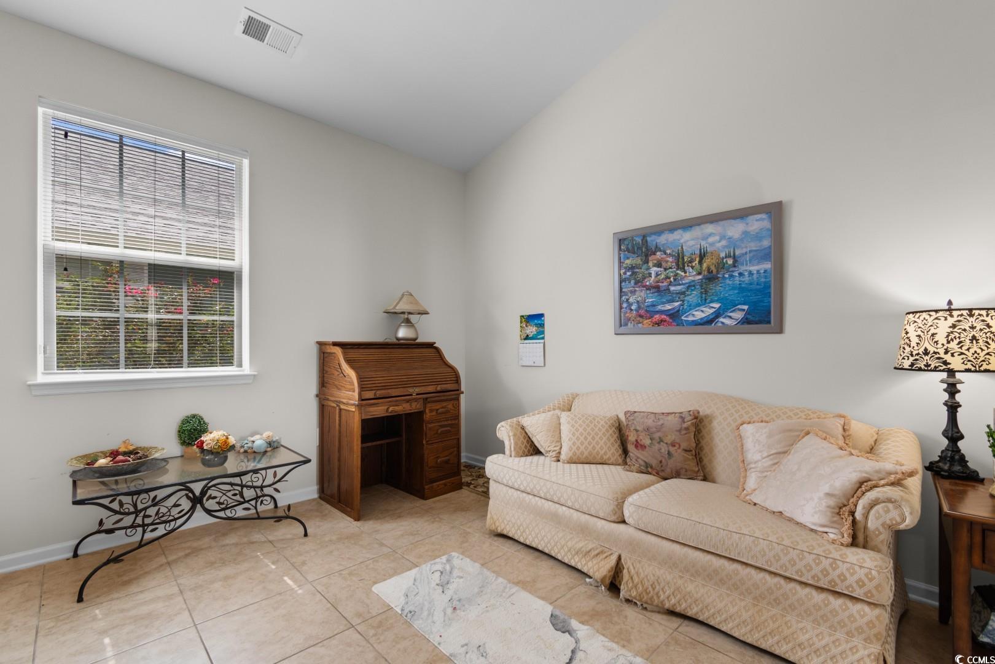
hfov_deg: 100.4
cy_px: 332
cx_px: 498
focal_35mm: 15
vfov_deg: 77.3
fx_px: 415
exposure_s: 1/3
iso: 100
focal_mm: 10
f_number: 4.5
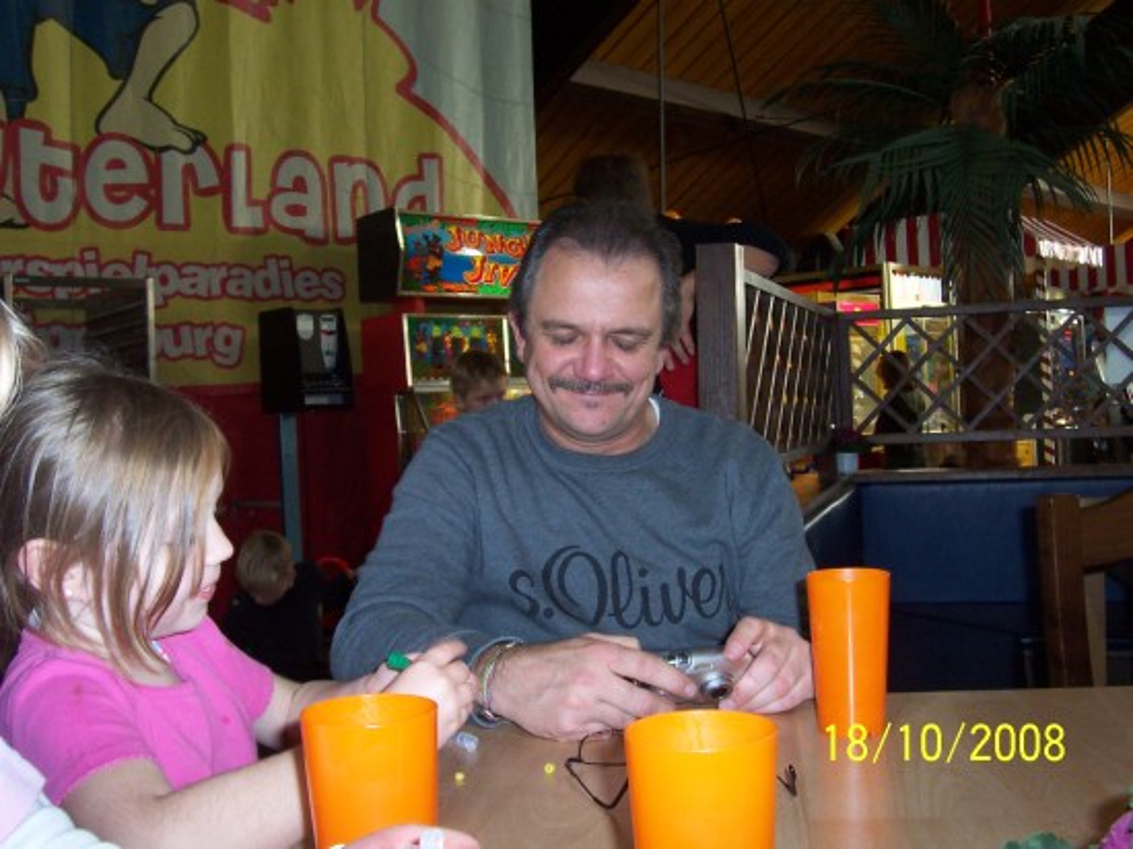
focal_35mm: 37
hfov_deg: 50.2
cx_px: 566
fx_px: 1211
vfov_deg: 38.6
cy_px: 424
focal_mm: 5.6
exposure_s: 1/60
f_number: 2.8
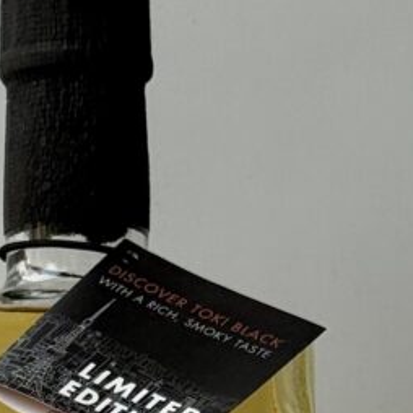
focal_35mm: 167
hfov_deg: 10.4
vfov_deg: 10.2
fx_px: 2254
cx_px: 81
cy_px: 605
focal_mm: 6.76
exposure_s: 1/202
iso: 64
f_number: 1.78
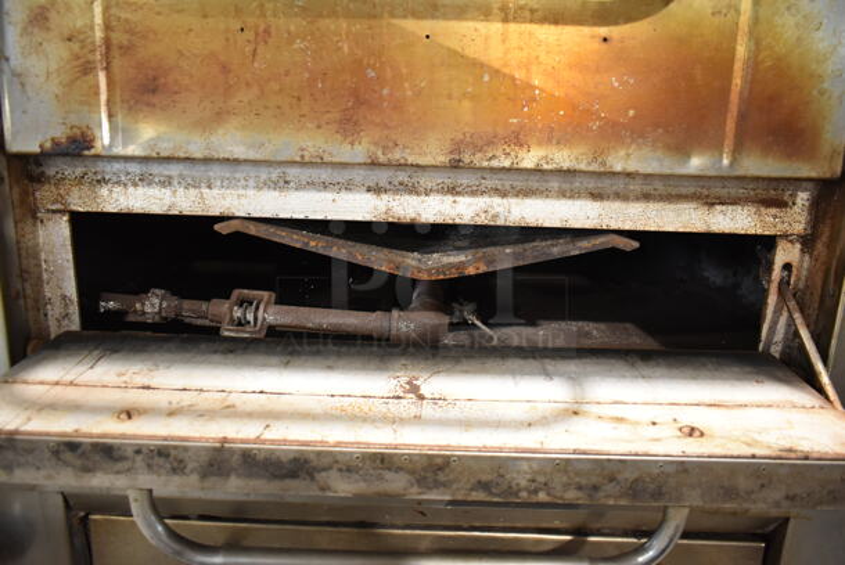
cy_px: 282
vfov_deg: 48.0
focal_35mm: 27
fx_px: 634
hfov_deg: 67.3
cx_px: 422
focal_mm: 18
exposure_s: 1/30
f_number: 3.5
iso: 1250
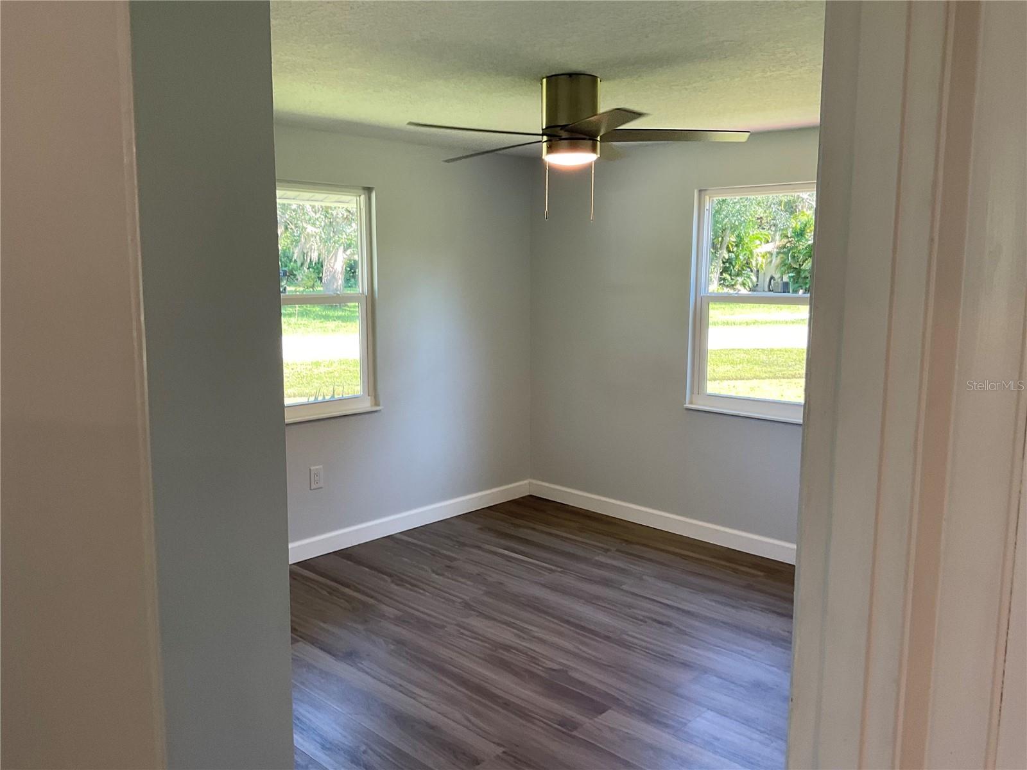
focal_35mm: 29
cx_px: 514
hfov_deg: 61.7
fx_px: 860
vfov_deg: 48.2
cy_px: 385
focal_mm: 3
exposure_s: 1/60
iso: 40
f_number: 1.8
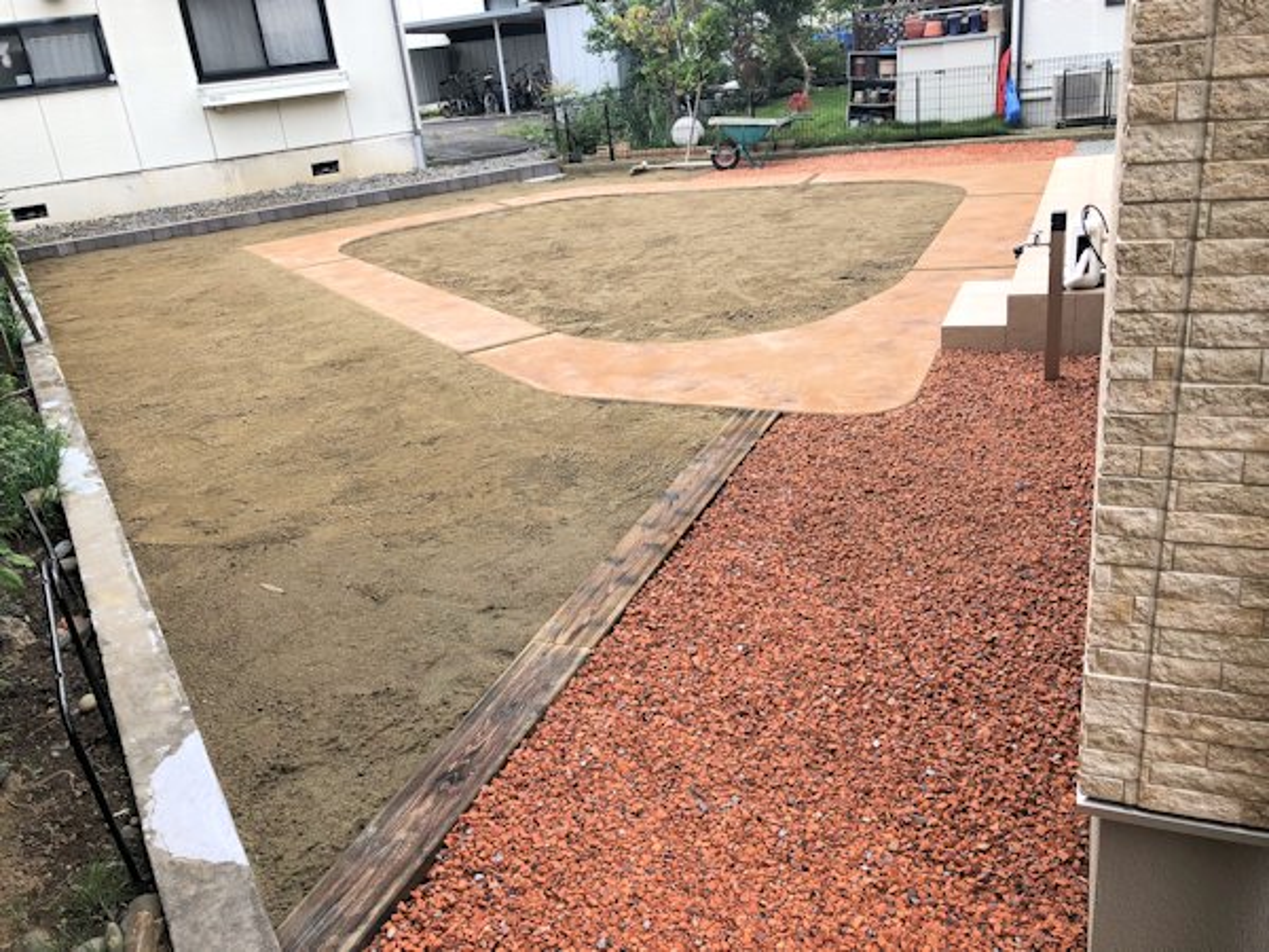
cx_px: 634
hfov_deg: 63.4
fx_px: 1026
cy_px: 476
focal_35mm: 28
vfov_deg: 49.7
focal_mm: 3.99
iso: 20
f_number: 1.8
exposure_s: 1/121
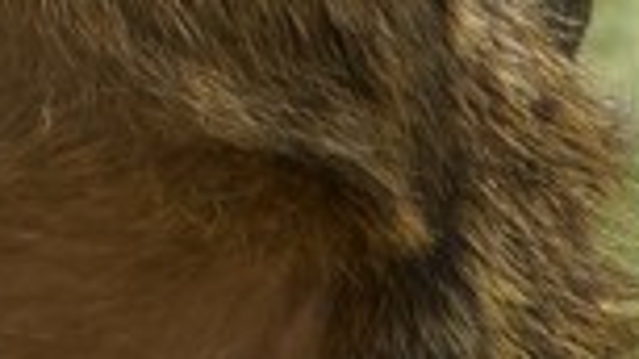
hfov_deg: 0.8
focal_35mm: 2639
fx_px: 44707
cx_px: -597
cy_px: -902
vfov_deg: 0.5
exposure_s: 1/500
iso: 400
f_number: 8
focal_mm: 214
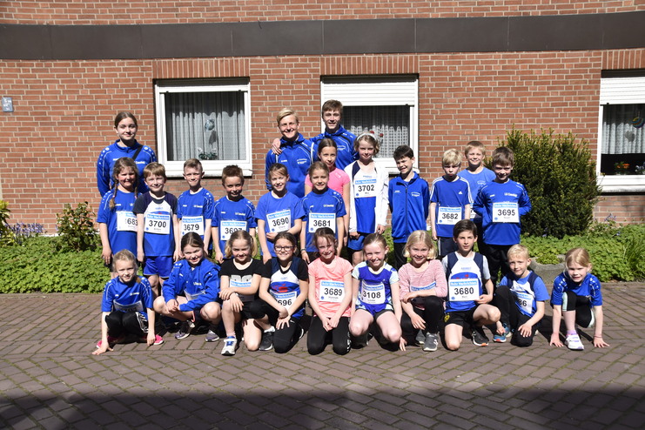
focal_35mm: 33
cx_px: 322
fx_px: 591
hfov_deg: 57.2
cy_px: 215
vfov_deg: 40.0
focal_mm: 22
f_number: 7.1
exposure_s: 1/1600
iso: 400
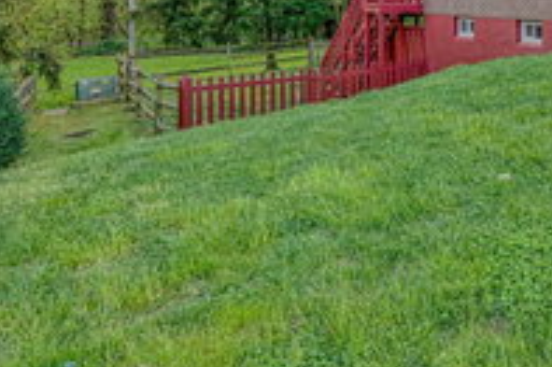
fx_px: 597
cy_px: -3
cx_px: 650
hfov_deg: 38.1
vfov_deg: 31.5
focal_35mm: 39
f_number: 11
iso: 400
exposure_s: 1/13
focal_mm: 16
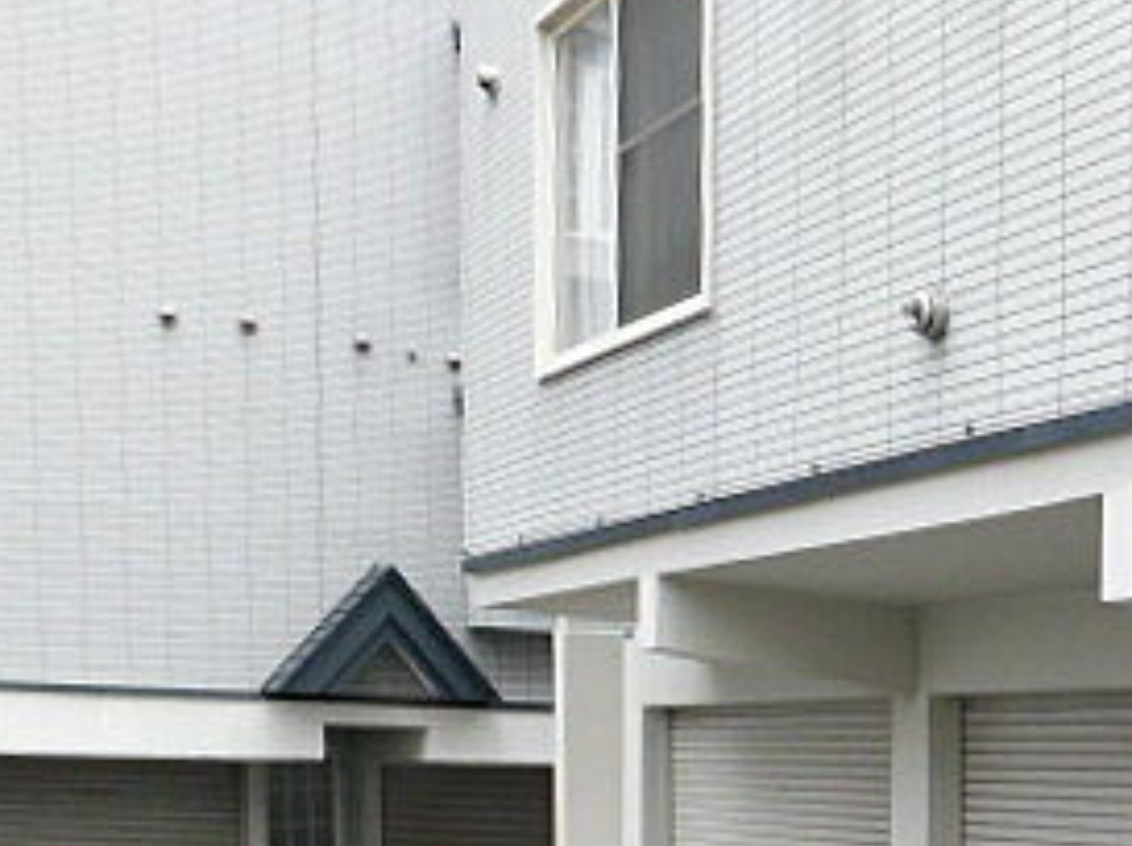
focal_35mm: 54
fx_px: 1764
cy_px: 966
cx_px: 1070
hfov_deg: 33.3
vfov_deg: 24.8
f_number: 3
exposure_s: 1/200
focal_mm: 4
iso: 125
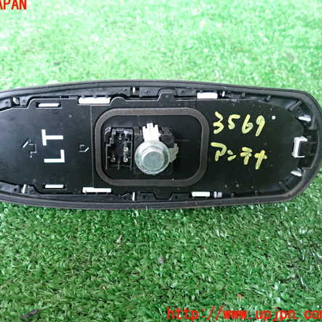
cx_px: 113
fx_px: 379
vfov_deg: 46.0
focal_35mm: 36
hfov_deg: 45.5
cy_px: 160
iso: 500
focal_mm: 5.4
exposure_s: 1/30
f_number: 2.3
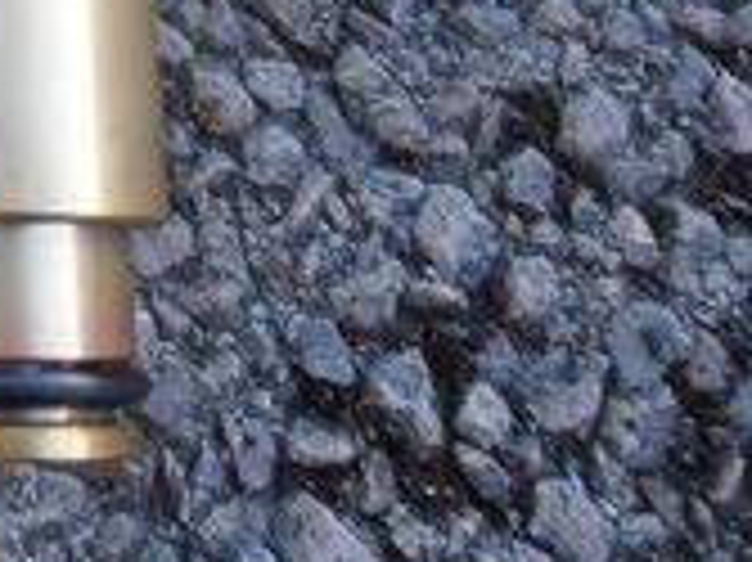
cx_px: -428
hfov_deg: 18.5
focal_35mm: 92
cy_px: -387
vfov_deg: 14.5
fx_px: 1997
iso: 80
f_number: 3
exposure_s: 1/100
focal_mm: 4.2
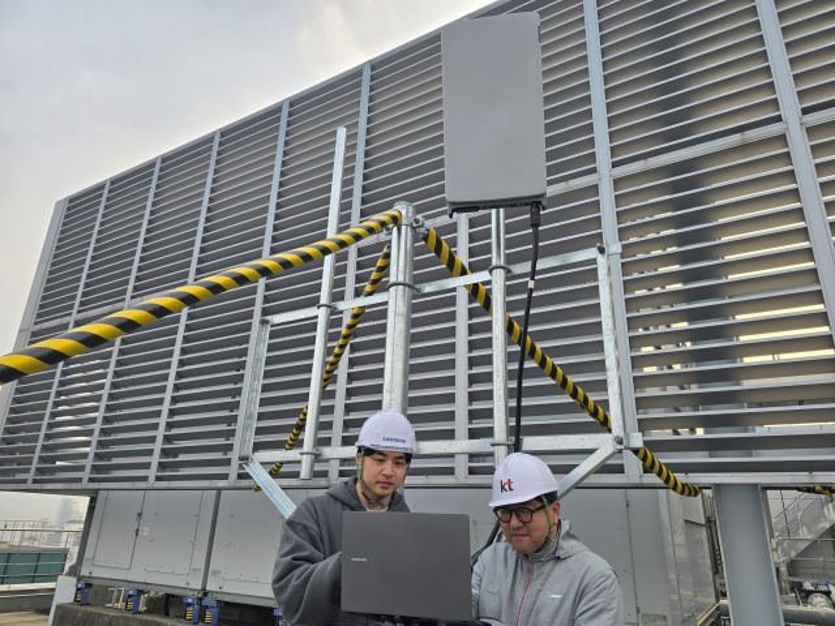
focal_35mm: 23
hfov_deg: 73.9
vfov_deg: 58.9
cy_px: 313
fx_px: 555
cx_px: 418
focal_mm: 6.3
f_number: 1.7
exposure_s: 1/264
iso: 12
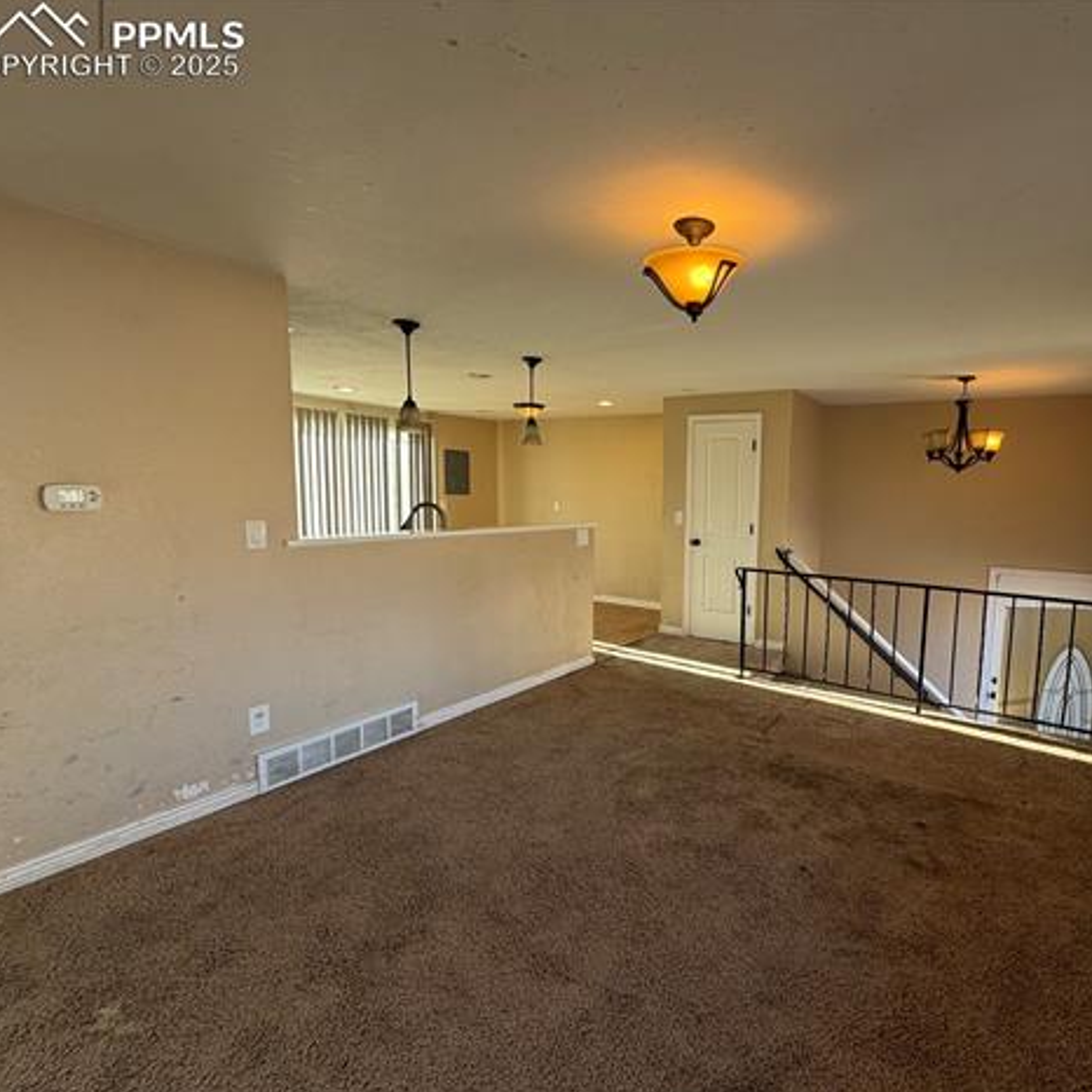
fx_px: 607
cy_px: 557
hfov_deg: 81.9
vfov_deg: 84.0
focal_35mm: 17
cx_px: 701
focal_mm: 2.22
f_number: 2.2
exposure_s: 1/121
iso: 160
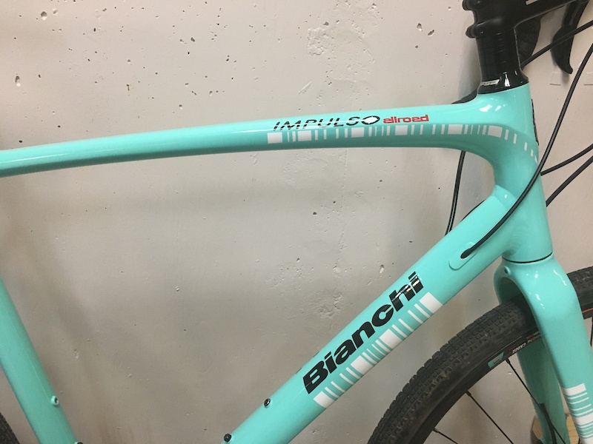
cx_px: 296
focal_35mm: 29
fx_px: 497
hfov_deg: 61.7
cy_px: 222
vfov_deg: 48.2
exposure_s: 1/30
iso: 160
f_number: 2.2
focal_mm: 4.15
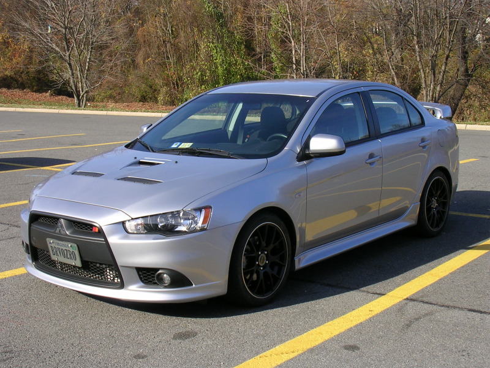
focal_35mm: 56
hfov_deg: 34.3
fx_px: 793
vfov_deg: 26.1
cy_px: 184
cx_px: 245
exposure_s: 1/147
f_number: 6.6
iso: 50
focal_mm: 8.5
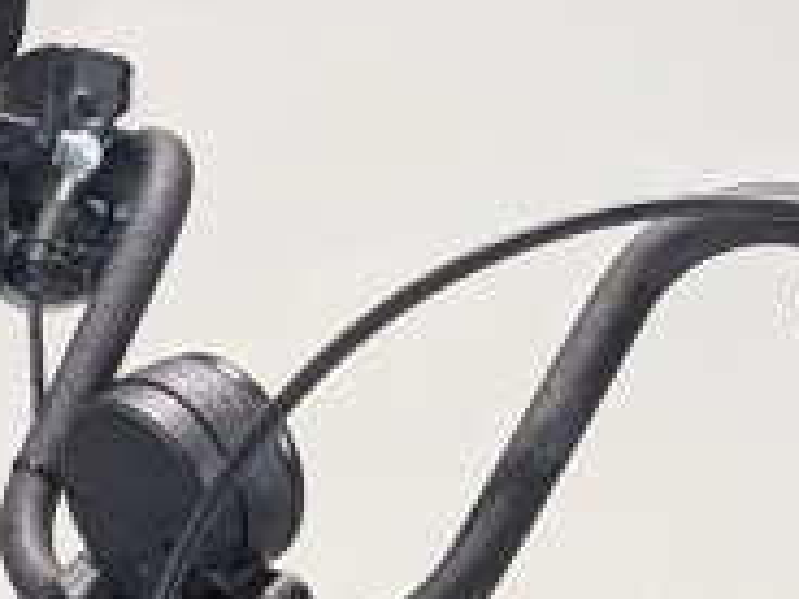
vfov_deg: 9.8
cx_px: 276
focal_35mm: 139
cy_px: 1276
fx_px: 3208
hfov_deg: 14.2
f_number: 1.85
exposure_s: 1/120
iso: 113
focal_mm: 6.81
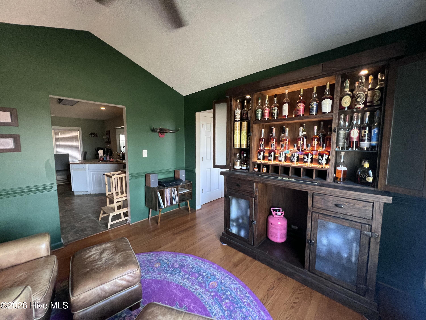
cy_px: 160
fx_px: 160
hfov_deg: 106.2
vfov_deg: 89.9
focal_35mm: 13
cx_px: 213
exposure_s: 1/57
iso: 250
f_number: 1.8
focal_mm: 1.57
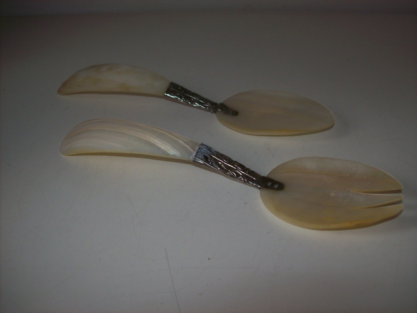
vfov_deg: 39.6
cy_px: 156
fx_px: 434
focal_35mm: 36
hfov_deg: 51.4
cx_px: 208
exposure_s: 1/64
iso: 80
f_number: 2.7
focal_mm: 6
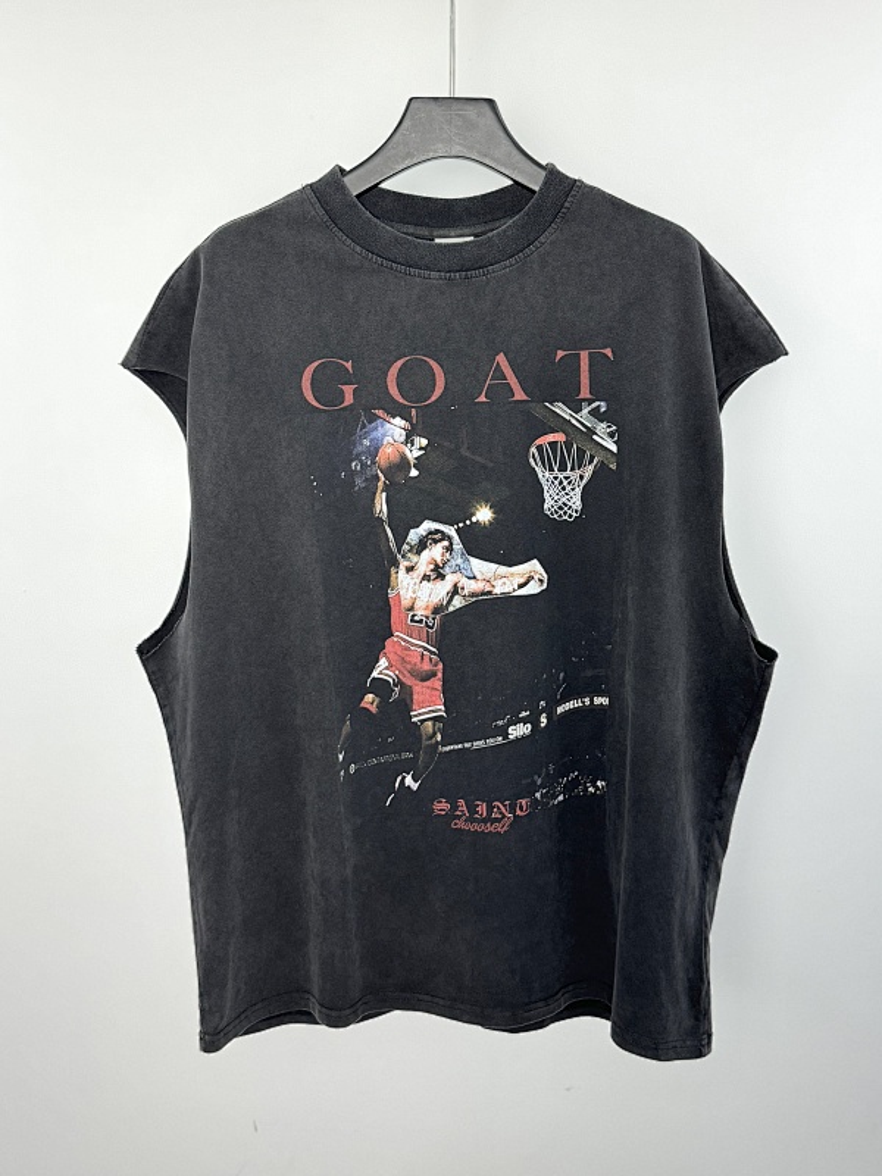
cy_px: 588
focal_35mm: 24
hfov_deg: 56.8
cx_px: 441
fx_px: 815
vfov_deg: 71.6
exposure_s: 1/121
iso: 200
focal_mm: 6.86
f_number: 1.78
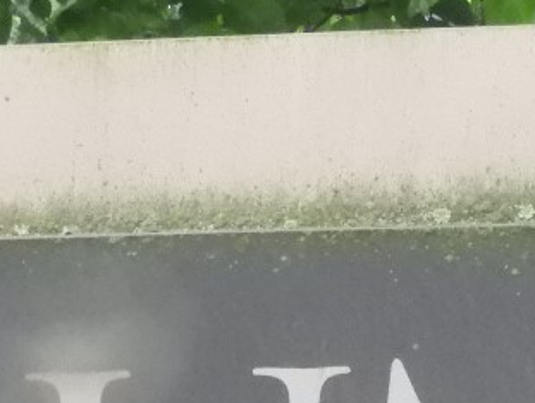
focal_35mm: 393
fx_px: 6081
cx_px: 511
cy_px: 835
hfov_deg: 5.0
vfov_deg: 3.8
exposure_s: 1/200
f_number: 4.5
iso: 1600
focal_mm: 15.2
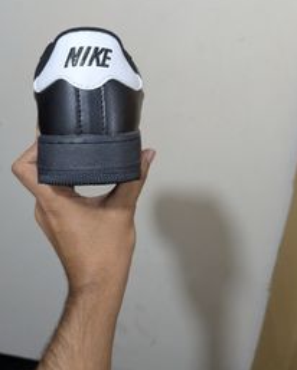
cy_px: 94
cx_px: 89
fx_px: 450
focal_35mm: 41
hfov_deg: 36.0
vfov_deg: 43.4
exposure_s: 1/99.9
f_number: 1.73
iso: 406
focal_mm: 4.38
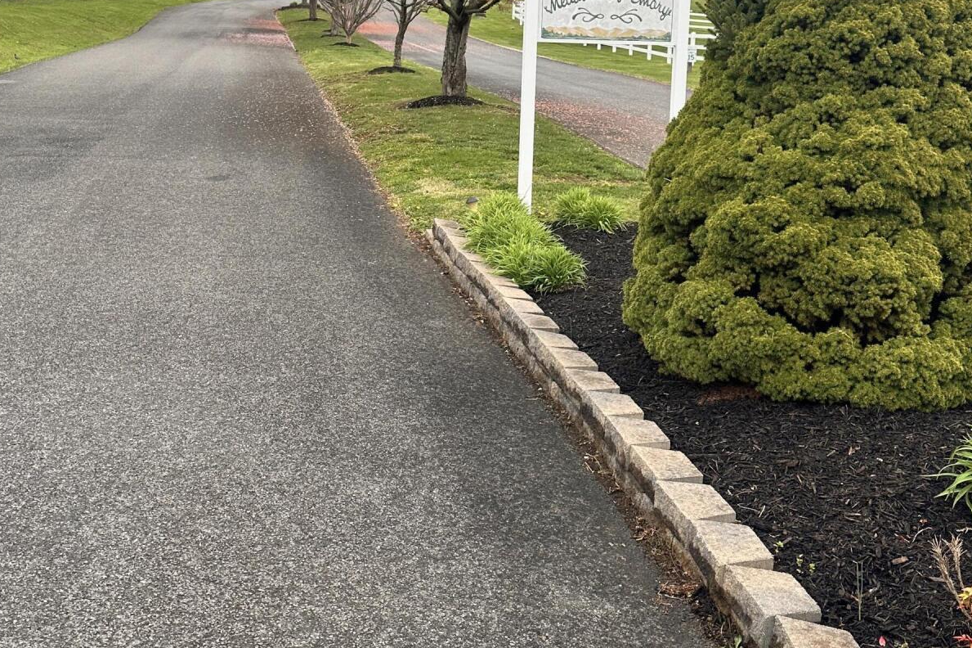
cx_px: 458
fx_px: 1134
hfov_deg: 46.4
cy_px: 196
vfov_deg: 31.5
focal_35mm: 42
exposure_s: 1/1412
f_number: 1.78
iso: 80
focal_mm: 6.86
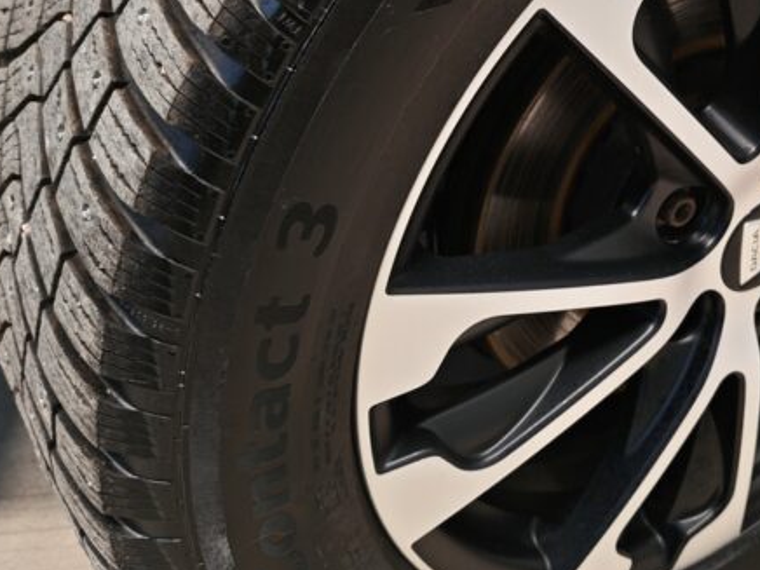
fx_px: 1186
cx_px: 589
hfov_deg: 34.6
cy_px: 105
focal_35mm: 54
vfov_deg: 26.5
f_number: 1.6
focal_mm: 5.4
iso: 125
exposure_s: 1/50
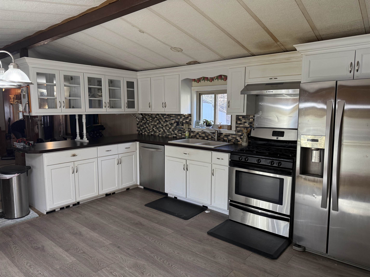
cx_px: 185
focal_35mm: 24
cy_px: 138
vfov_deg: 56.8
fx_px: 257
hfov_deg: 71.6
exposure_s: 1/120
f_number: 1.78
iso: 200
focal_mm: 6.76
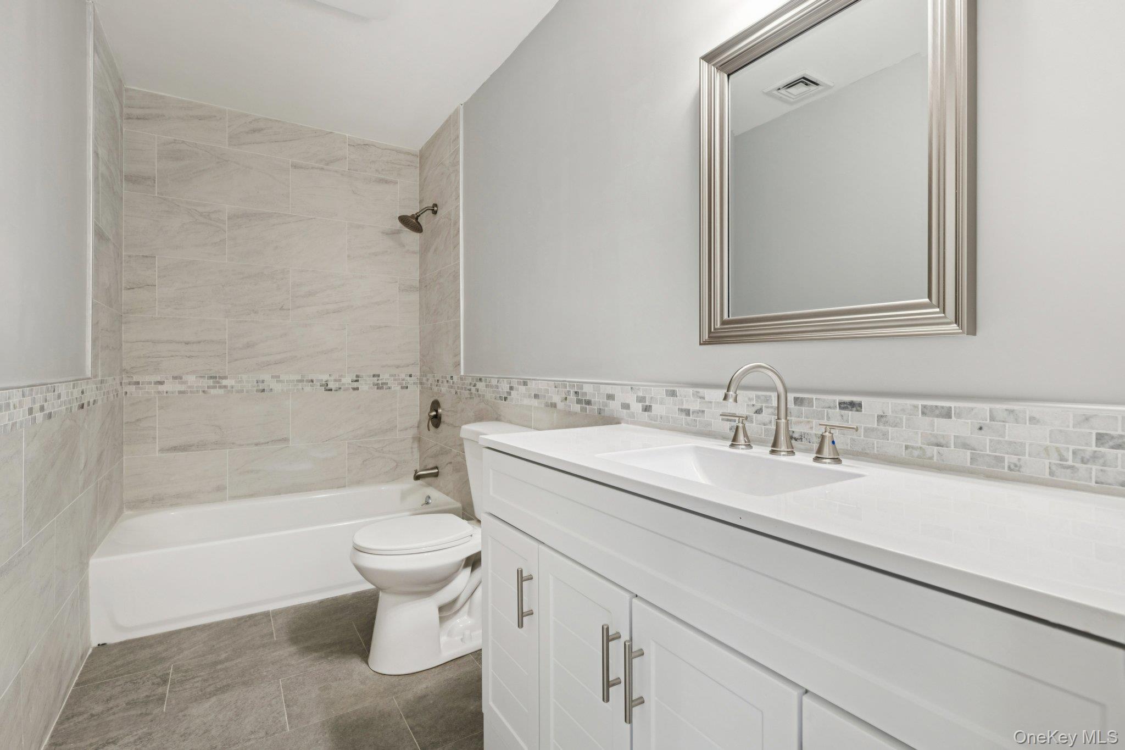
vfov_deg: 70.4
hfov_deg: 93.3
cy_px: 375
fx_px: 531
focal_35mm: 17
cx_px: 562
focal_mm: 17
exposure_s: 1/20
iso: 400
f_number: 8
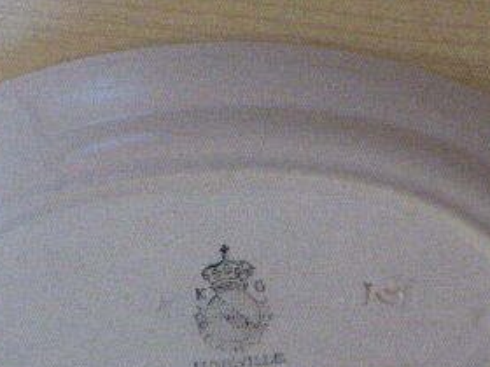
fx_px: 906
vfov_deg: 22.6
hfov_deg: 30.3
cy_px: 304
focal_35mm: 64
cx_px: 228
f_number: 3.4
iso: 800
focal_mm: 4.8
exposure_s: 1/20
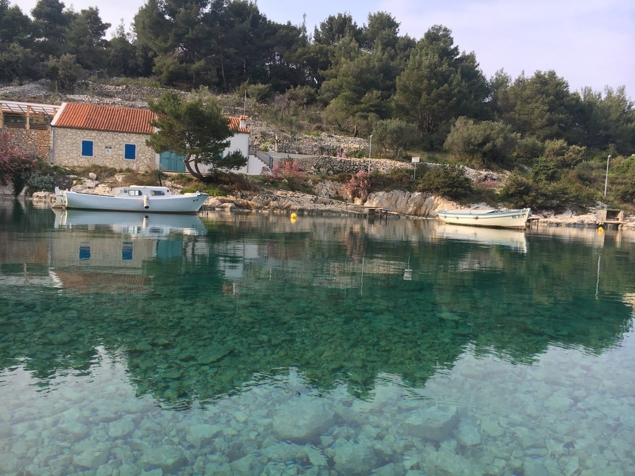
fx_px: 532
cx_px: 318
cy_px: 238
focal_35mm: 29
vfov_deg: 48.2
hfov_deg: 61.7
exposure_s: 1/437
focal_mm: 4.15
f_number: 2.2
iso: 25
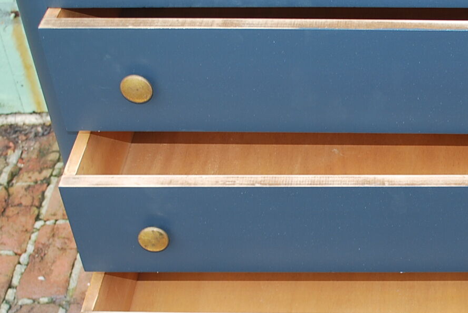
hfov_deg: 27.3
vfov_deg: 18.9
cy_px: 232
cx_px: 400
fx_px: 937
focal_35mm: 72
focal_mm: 22
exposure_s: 1/60
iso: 100
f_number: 4
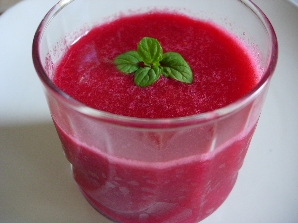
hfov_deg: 49.0
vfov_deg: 37.7
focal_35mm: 38
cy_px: 112
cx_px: 149
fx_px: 327
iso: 188
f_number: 2.8
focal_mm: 7.8
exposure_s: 1/32
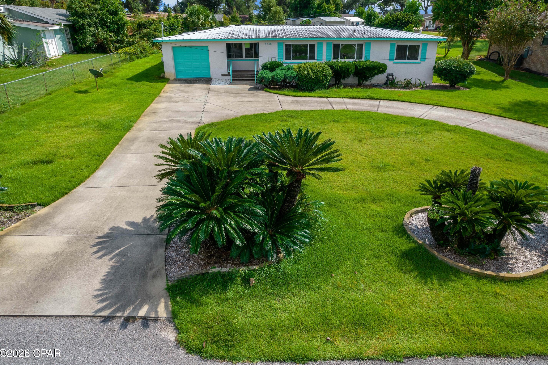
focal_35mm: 23
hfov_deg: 76.1
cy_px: 180
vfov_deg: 55.1
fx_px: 350
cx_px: 284
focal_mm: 8.38
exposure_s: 1/1250
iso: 100
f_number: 2.8
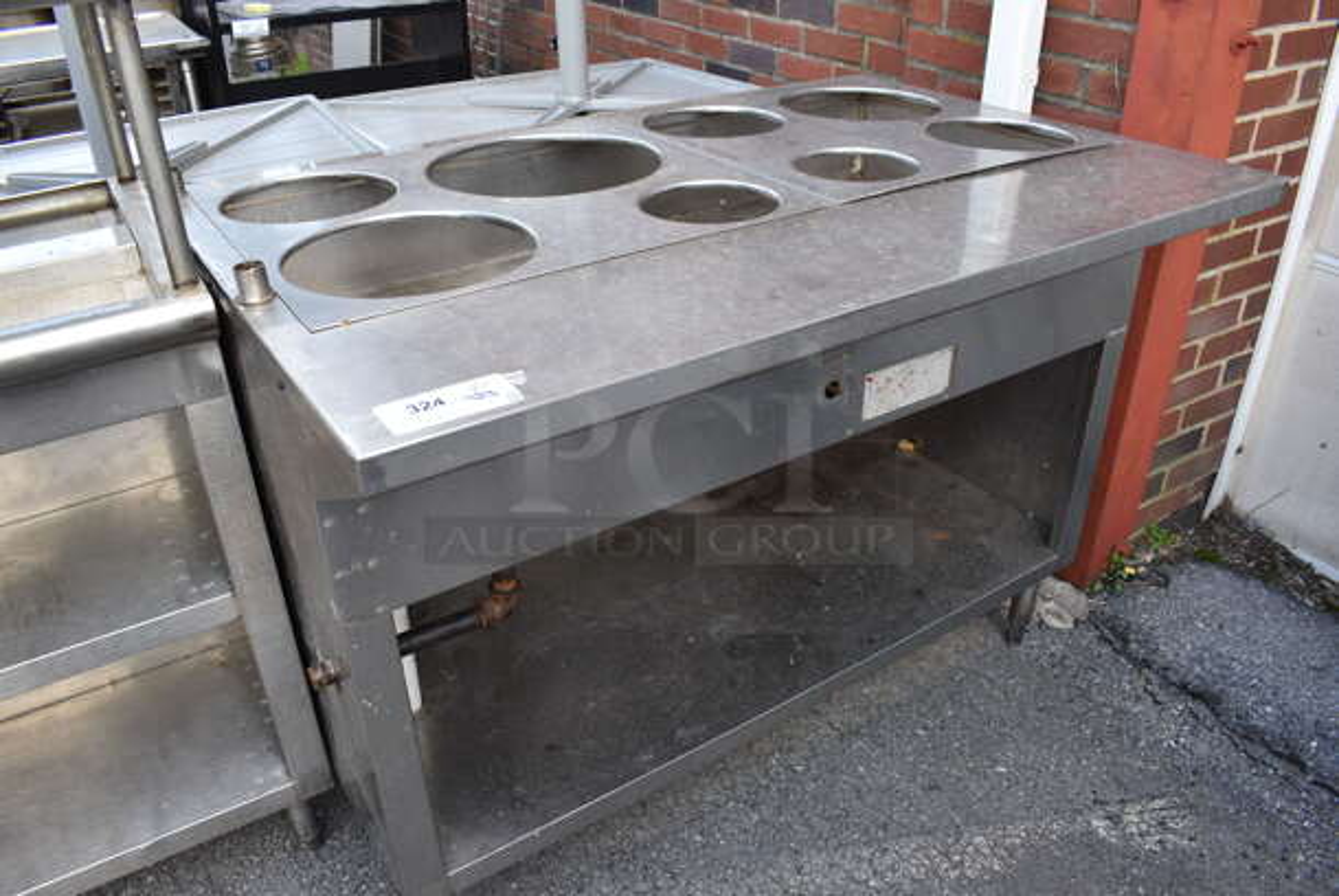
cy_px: 448
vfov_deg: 48.0
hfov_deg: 67.3
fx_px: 1005
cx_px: 670
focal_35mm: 27
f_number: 5.6
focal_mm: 18
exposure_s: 1/125
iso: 320
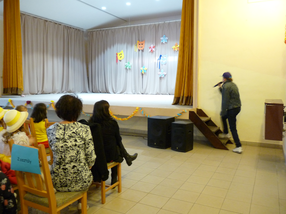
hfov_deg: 60.0
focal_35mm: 30
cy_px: 107
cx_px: 143
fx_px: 248
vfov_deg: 46.8
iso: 400
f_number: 3
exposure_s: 1/8
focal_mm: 5.4
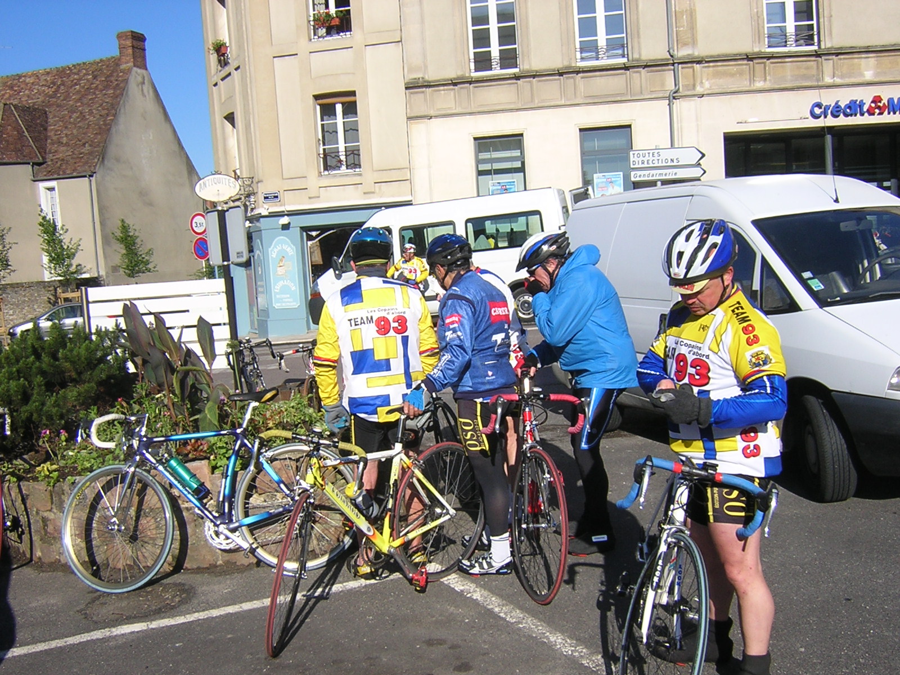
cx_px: 450
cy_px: 338
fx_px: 936
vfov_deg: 39.7
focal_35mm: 36
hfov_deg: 51.4
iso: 100
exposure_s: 1/442
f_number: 5.2
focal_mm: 4.7
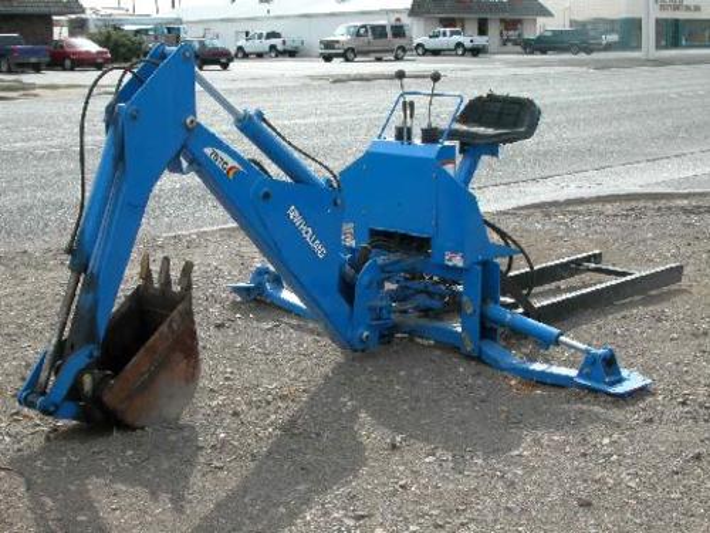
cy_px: 266
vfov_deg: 23.7
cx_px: 355
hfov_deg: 31.2
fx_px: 1272
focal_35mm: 62
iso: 100
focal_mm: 15.7
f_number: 8
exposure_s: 1/125
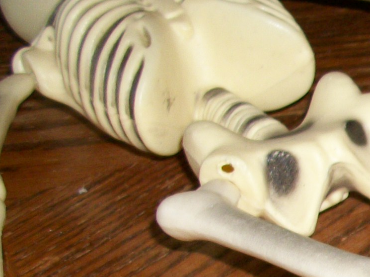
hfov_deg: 14.2
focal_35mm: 124
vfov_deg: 11.5
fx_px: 1324
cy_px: 386
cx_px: 646
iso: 80
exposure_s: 1/60
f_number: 2.9
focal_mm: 5.7
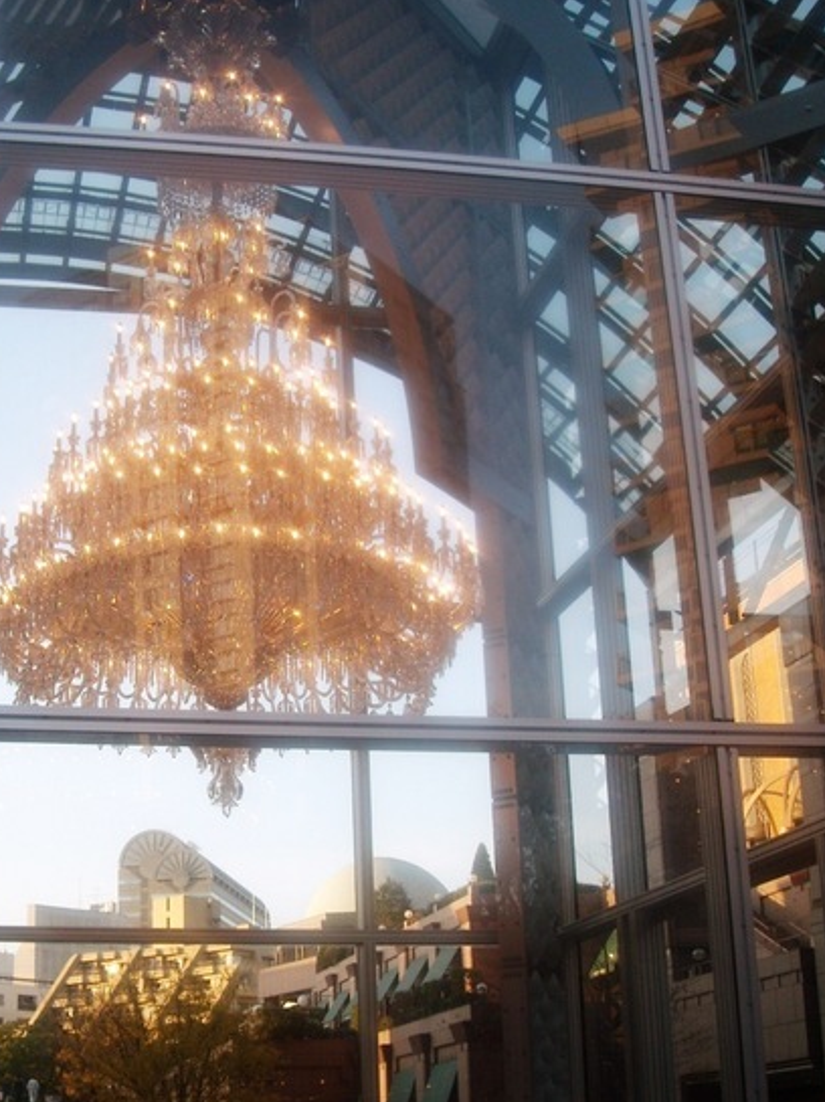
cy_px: 612
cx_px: 226
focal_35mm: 52
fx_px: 1654
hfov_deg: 27.7
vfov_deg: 36.8
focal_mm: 5.7
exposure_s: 1/239
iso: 64
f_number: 2.8
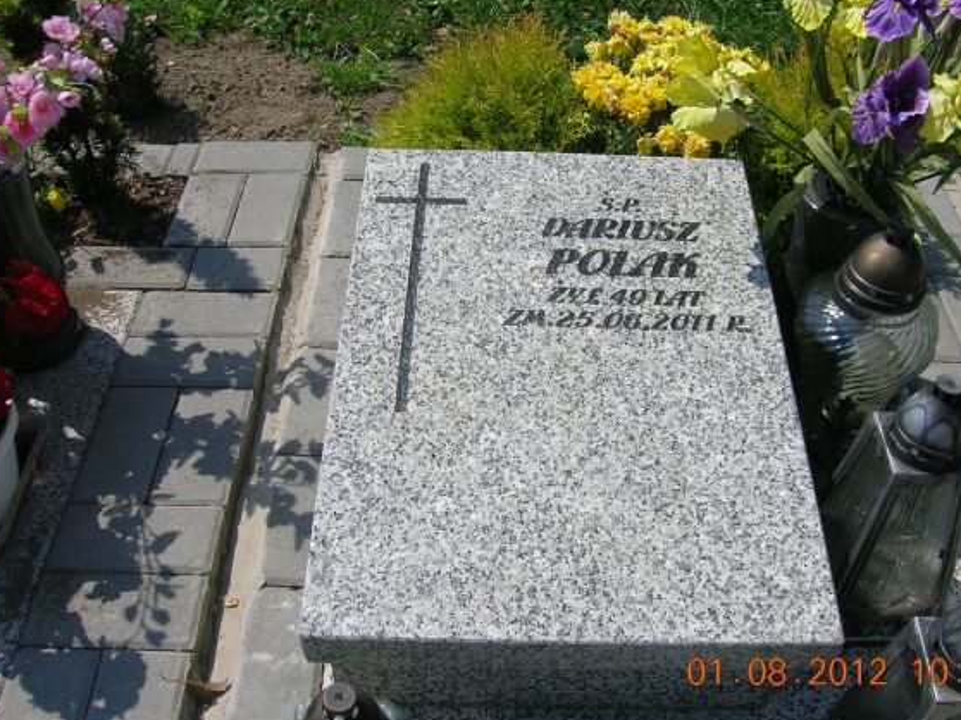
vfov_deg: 36.8
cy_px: 345
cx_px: 529
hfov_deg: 47.8
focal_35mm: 39
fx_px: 1082
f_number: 4.9
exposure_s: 1/605
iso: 50
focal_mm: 5.7
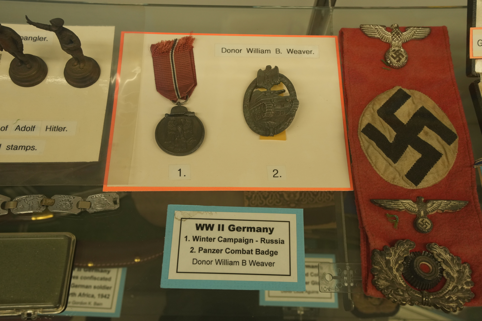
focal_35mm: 35
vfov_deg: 37.9
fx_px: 469
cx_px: 241
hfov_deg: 54.4
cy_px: 160
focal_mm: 35
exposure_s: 1/40
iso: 1250
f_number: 9
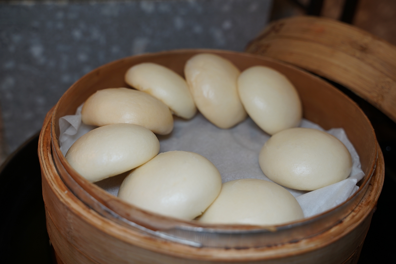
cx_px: 198
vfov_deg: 30.5
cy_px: 132
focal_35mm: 44
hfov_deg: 44.5
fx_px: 484
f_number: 4
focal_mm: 44
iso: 160
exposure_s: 1/60
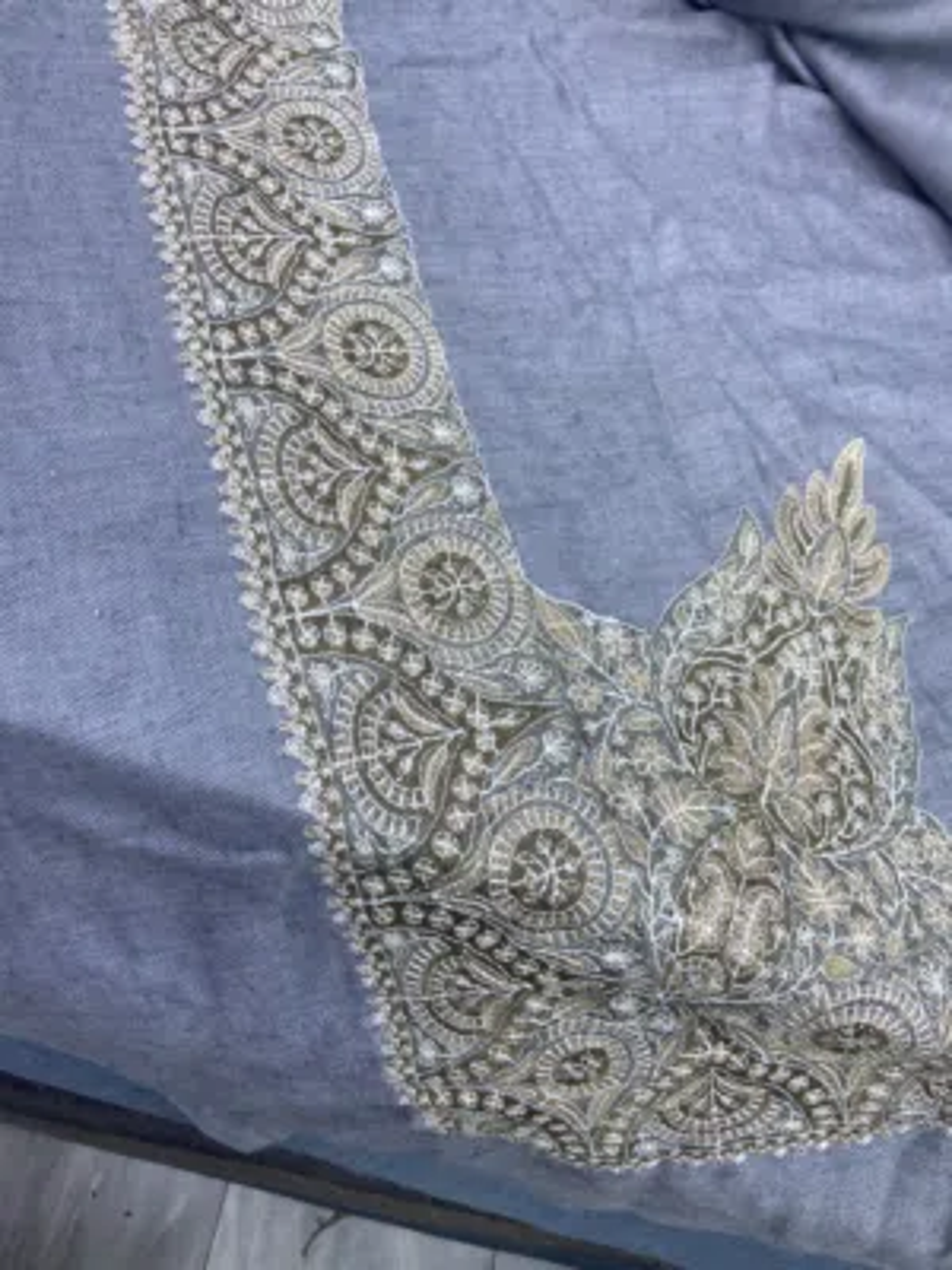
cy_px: 635
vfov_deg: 67.3
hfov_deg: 53.1
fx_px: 953
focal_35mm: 26
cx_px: 476
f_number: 1.8
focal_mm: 4.25
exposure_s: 1/100
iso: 50
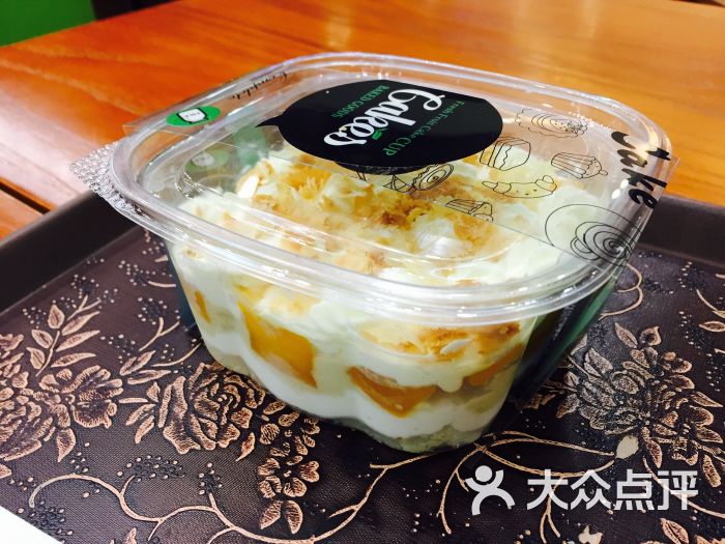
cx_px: 362
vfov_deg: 48.2
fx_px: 607
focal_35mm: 29
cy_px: 272
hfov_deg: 61.7
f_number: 2.2
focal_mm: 4.15
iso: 125
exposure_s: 1/33
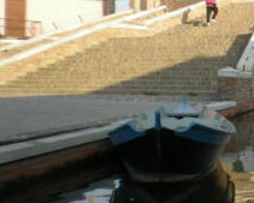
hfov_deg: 20.4
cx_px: 299
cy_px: 87
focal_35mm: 88
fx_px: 662
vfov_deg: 17.5
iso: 50
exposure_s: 1/184
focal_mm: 6.3
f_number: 4.6
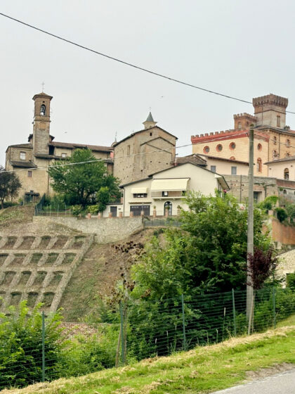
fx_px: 545
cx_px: 148
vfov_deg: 39.7
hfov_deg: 30.3
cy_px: 197
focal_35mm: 48
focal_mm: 6.86
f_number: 1.78
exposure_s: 1/1613
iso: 64
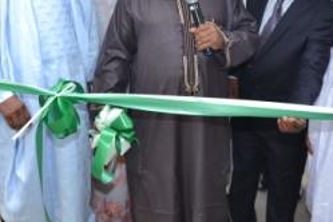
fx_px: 499
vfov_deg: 24.4
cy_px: 29
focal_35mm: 54
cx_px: 170
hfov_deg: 36.9
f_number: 5.6
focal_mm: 20
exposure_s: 1/125
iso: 110
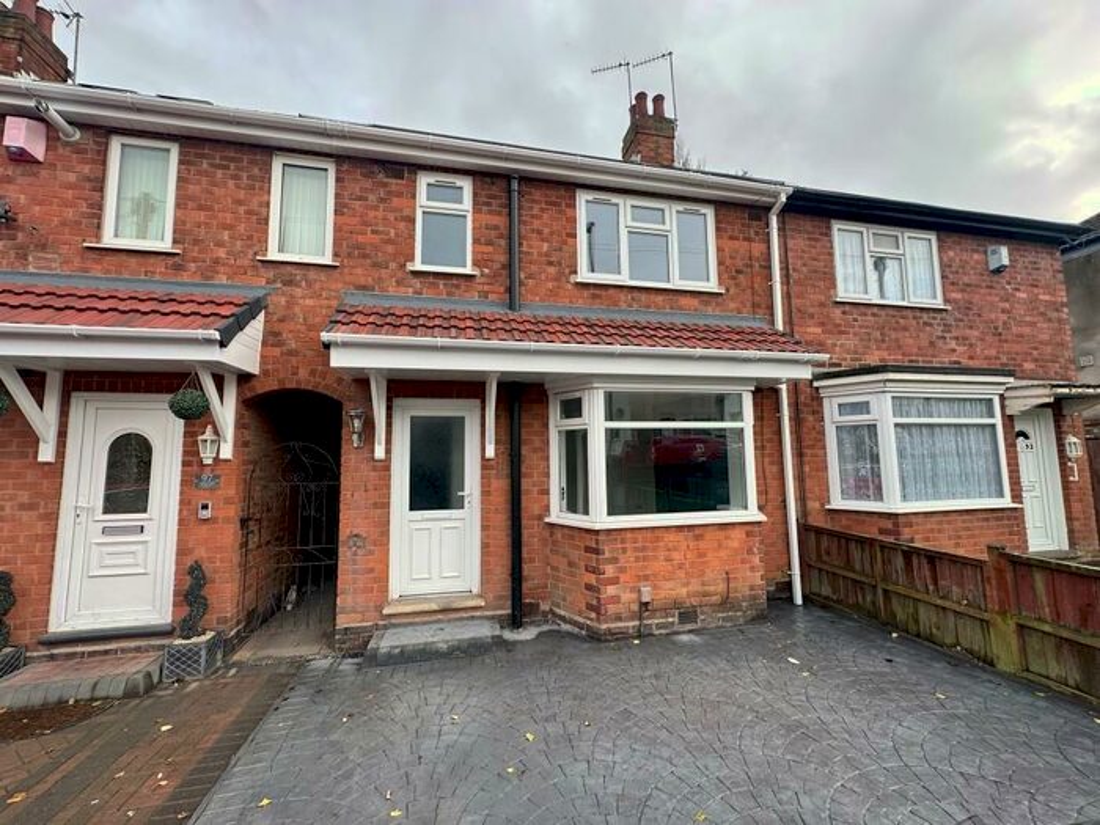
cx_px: 550
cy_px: 412
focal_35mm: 14
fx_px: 445
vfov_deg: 85.7
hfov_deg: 102.1
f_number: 2.2
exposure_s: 1/246
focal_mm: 2.22
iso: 40
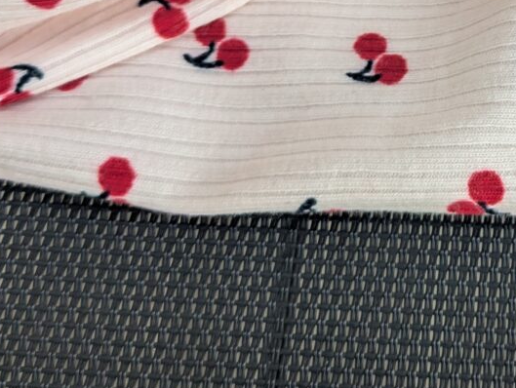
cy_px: -126
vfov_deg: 16.4
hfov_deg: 22.2
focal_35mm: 85
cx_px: 506
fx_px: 1268
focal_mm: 5.43
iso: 46
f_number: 1.89
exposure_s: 1/359
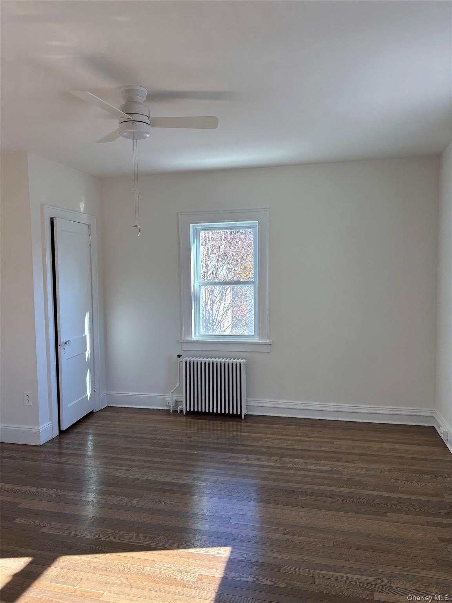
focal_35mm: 26
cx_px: 226
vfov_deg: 67.3
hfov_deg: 53.1
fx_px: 453
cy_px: 302
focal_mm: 5.96
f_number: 1.6
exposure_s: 1/172
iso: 50
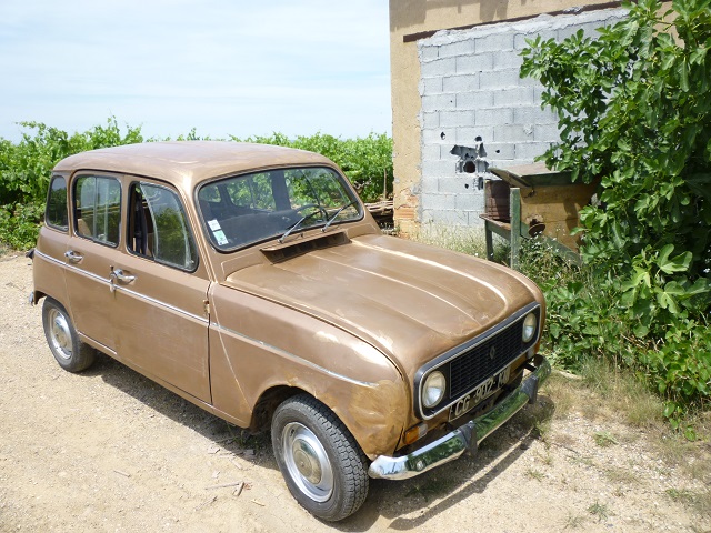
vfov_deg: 48.2
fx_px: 596
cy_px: 266
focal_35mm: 29
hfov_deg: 61.7
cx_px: 356
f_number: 3.3
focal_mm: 5.2
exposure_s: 1/500
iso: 80
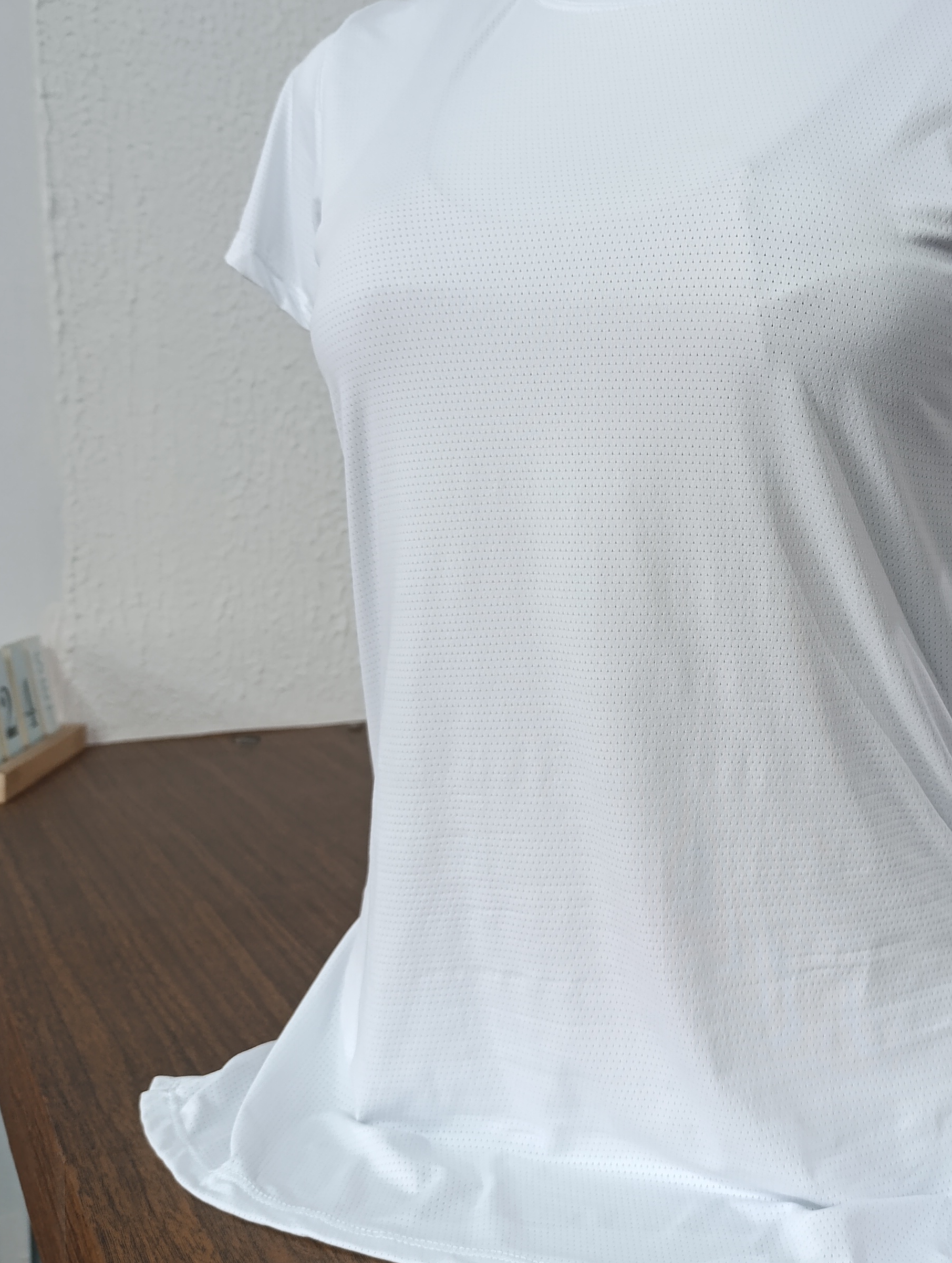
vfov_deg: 47.7
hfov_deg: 35.8
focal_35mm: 39
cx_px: 749
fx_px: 1426
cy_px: 578
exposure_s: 1/60
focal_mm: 6.14
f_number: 1.6
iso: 800
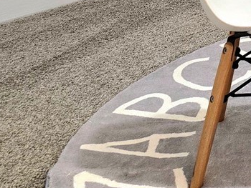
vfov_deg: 10.4
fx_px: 914
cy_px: -237
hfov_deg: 14.4
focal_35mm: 126
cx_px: 398
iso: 200
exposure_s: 1/60.2
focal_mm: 6.3
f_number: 1.7
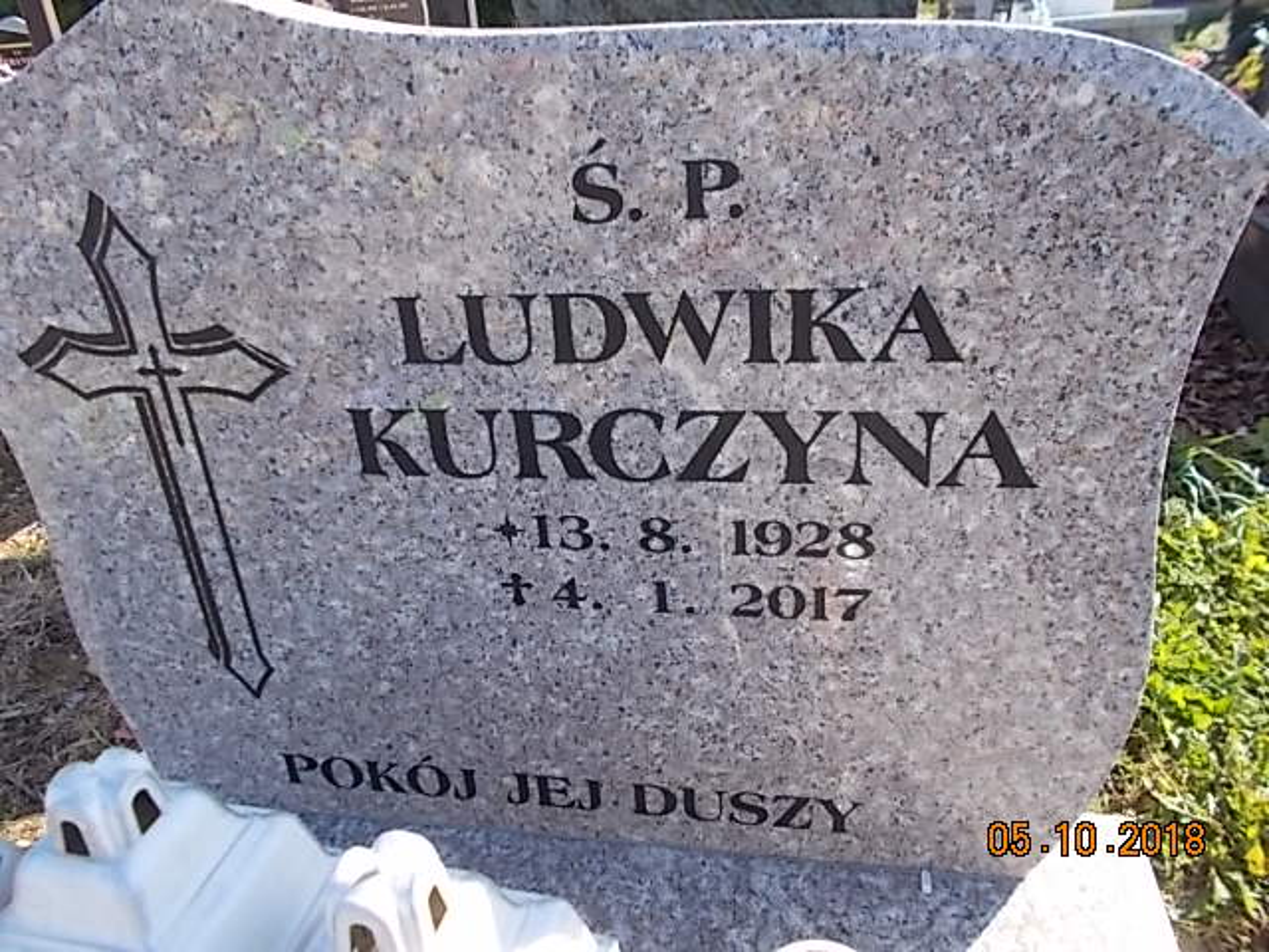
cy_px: 476
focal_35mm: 26
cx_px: 634
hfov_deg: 67.3
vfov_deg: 53.1
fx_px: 953
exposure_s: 1/250
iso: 80
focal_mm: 4.6
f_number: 3.2
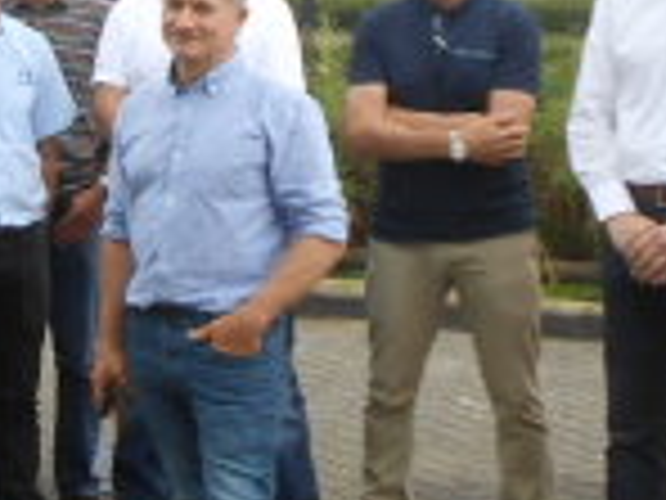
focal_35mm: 109
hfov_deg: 16.2
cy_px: -43
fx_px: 2097
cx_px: -387
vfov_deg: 13.3
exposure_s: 1/100
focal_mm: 4.6
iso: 80
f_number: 3.5
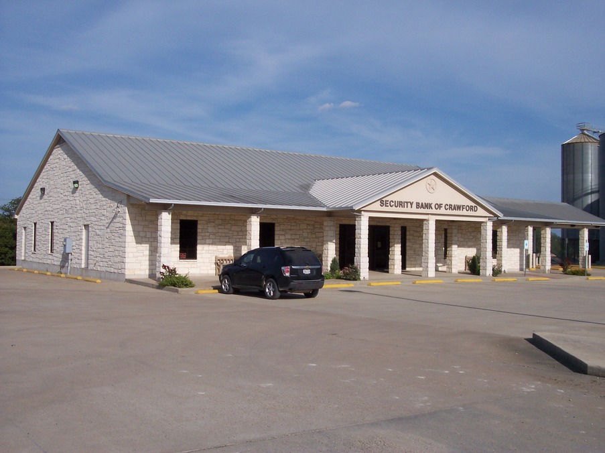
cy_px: 226
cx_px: 302
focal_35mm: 38
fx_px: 664
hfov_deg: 49.0
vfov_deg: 37.7
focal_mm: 8
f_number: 4.8
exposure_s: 1/1000
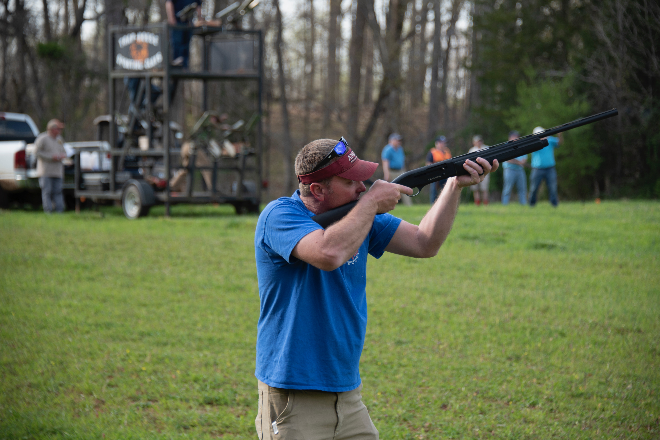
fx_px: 2475
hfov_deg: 15.2
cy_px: 220
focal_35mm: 135
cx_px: 330
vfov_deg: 10.2
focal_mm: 135
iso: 50
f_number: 5.6
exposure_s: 1/50
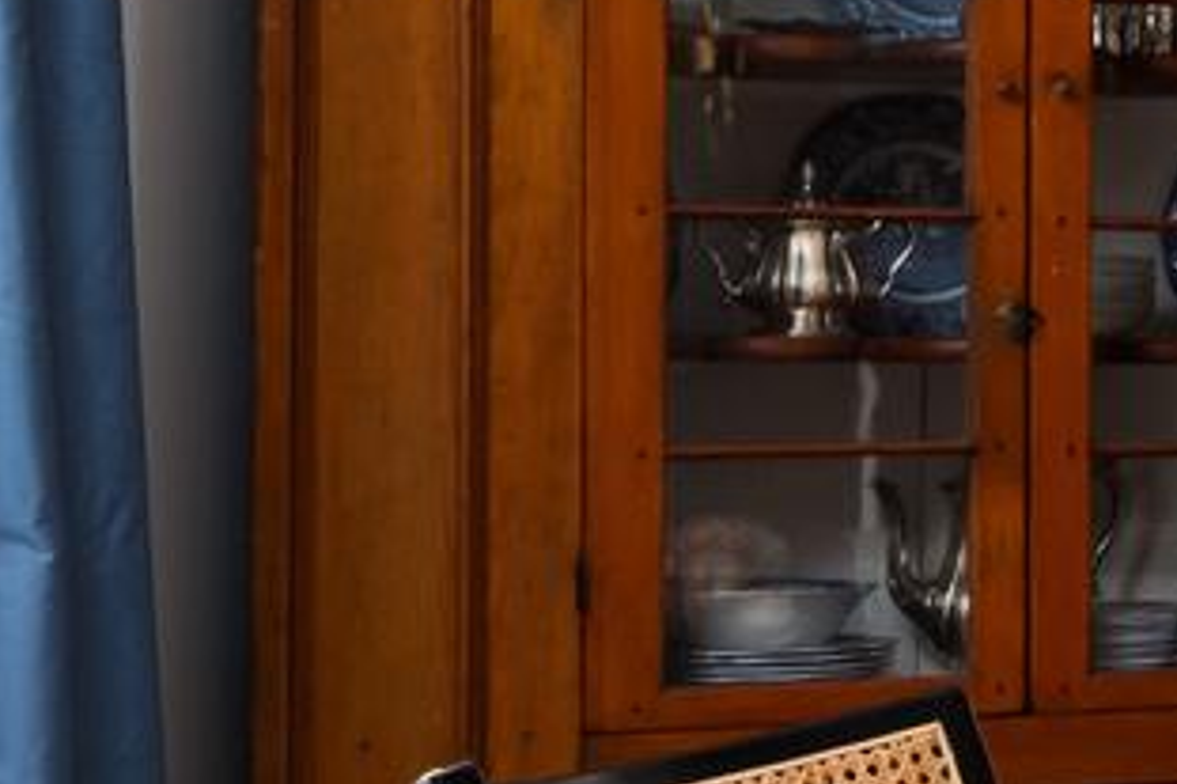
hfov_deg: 11.9
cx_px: 3081
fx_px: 4192
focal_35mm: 128
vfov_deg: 10.6
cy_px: 98
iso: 800
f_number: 10
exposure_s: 1/13
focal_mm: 19.5
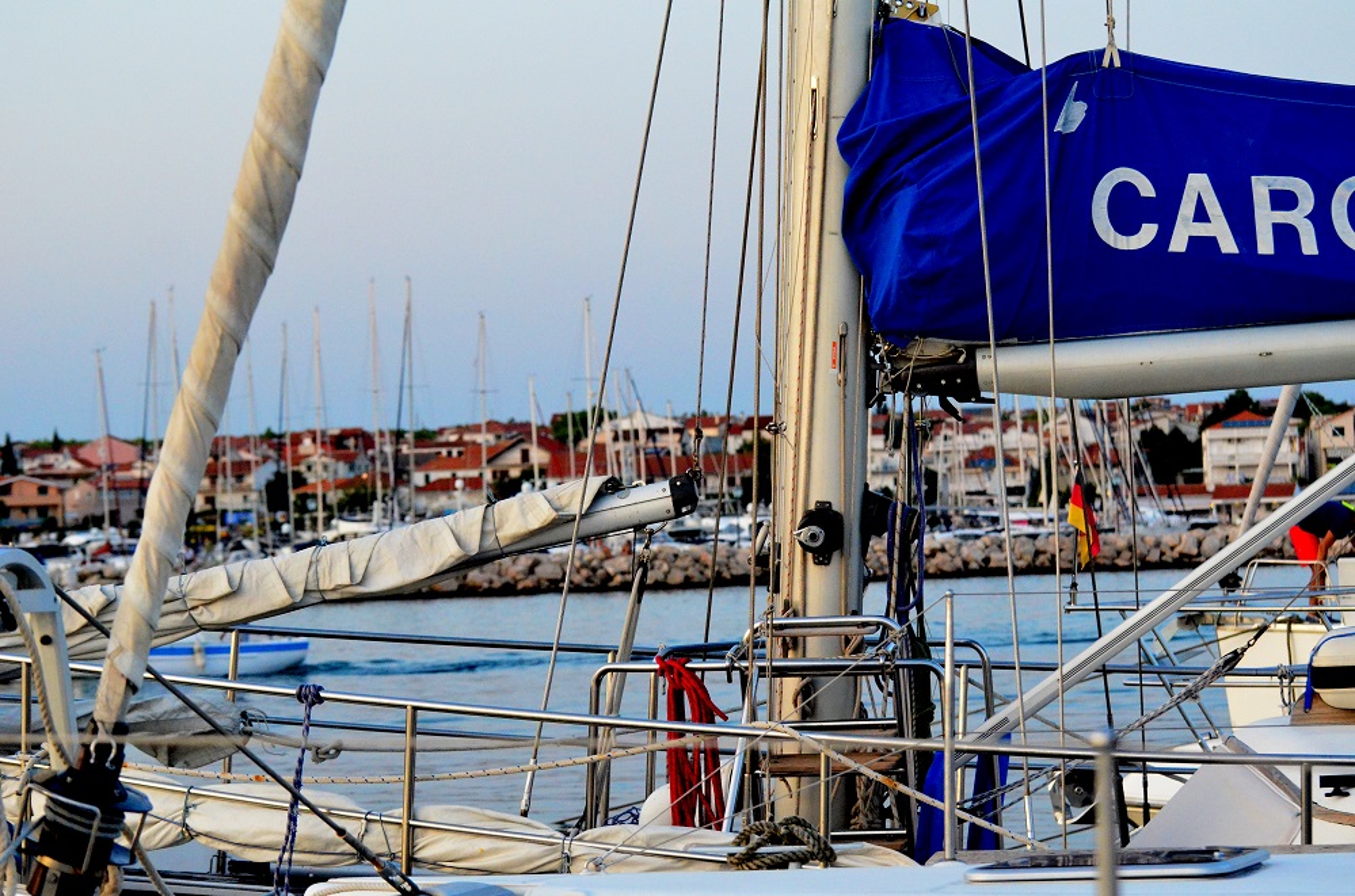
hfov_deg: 19.5
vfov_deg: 13.0
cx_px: 678
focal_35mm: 105
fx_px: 3943
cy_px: 448
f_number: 5
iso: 5000
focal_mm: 70
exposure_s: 1/1600
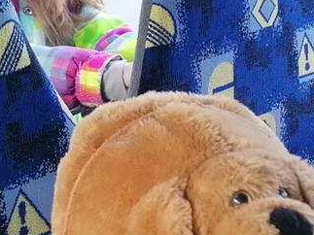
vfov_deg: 13.2
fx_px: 1016
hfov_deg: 17.6
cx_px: 132
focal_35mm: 112
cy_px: 126
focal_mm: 4.75
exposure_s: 1/100
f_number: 1.8
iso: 160
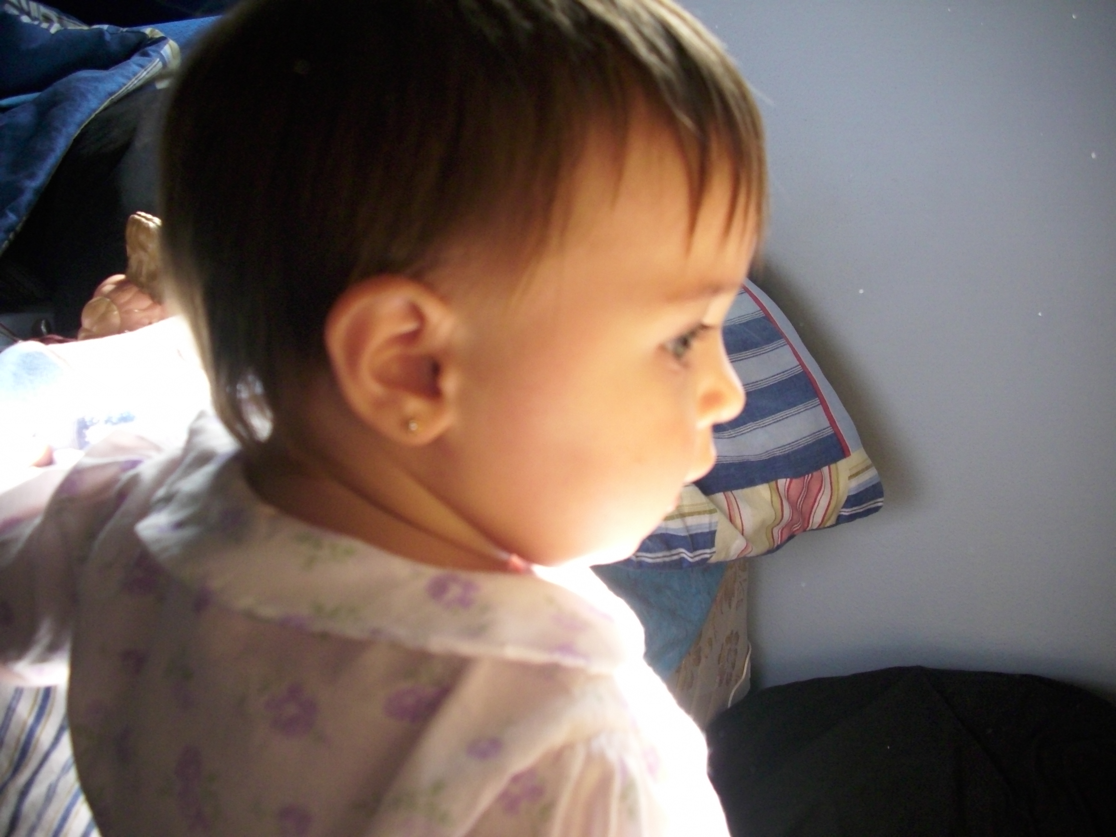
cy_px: 418
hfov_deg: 58.4
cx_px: 558
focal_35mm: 31
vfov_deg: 45.4
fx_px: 999
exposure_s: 1/60
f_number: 2.8
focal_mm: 6.2
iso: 200
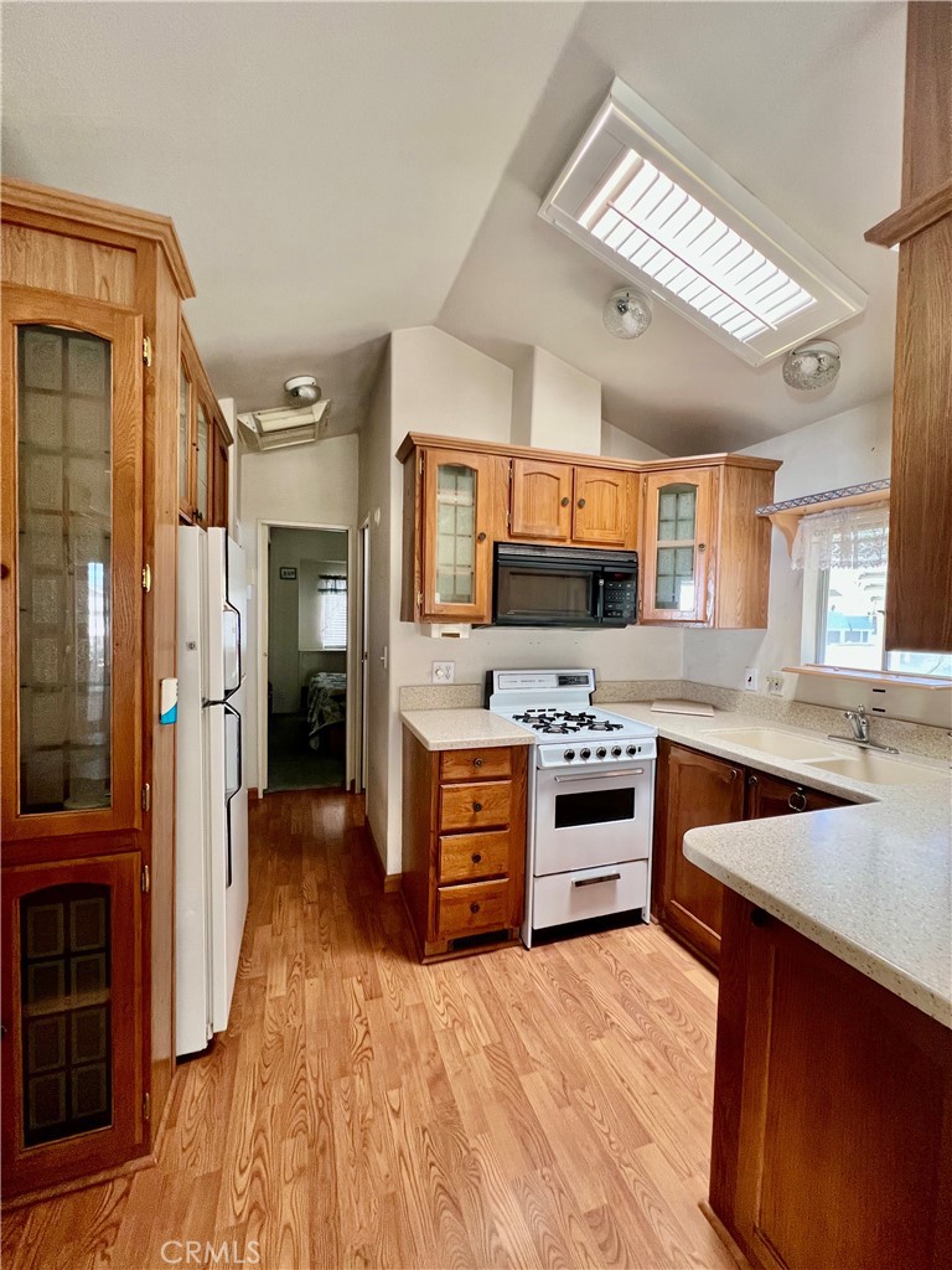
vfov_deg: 106.2
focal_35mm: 13
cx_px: 476
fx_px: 477
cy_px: 635
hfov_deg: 89.9
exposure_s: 1/86
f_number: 1.8
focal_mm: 1.57
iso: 250
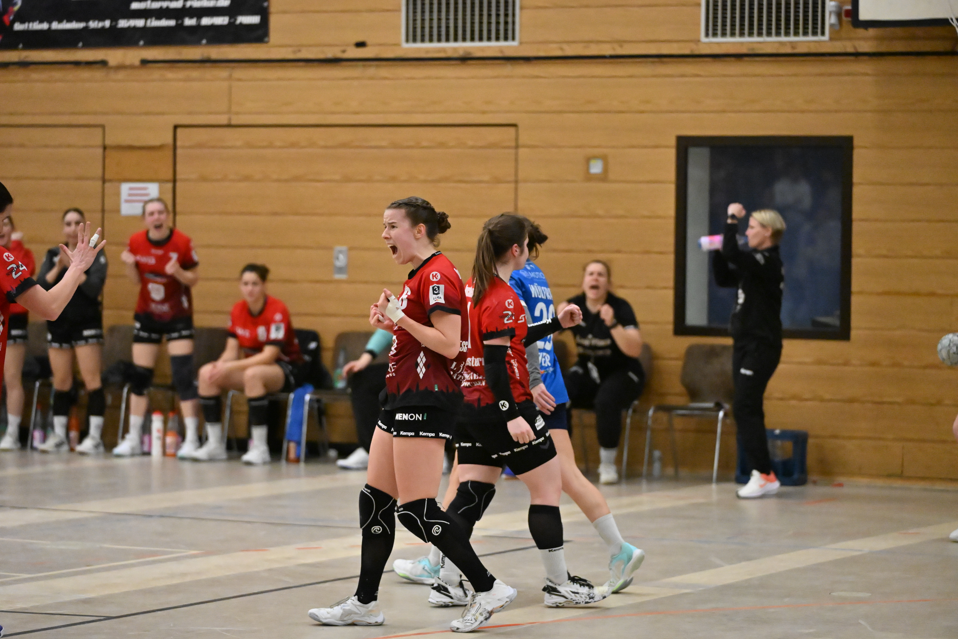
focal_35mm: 125
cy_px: 320
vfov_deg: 11.0
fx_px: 3326
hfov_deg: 16.4
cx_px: 479
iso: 11400
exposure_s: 1/1250
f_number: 2.8
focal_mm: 125
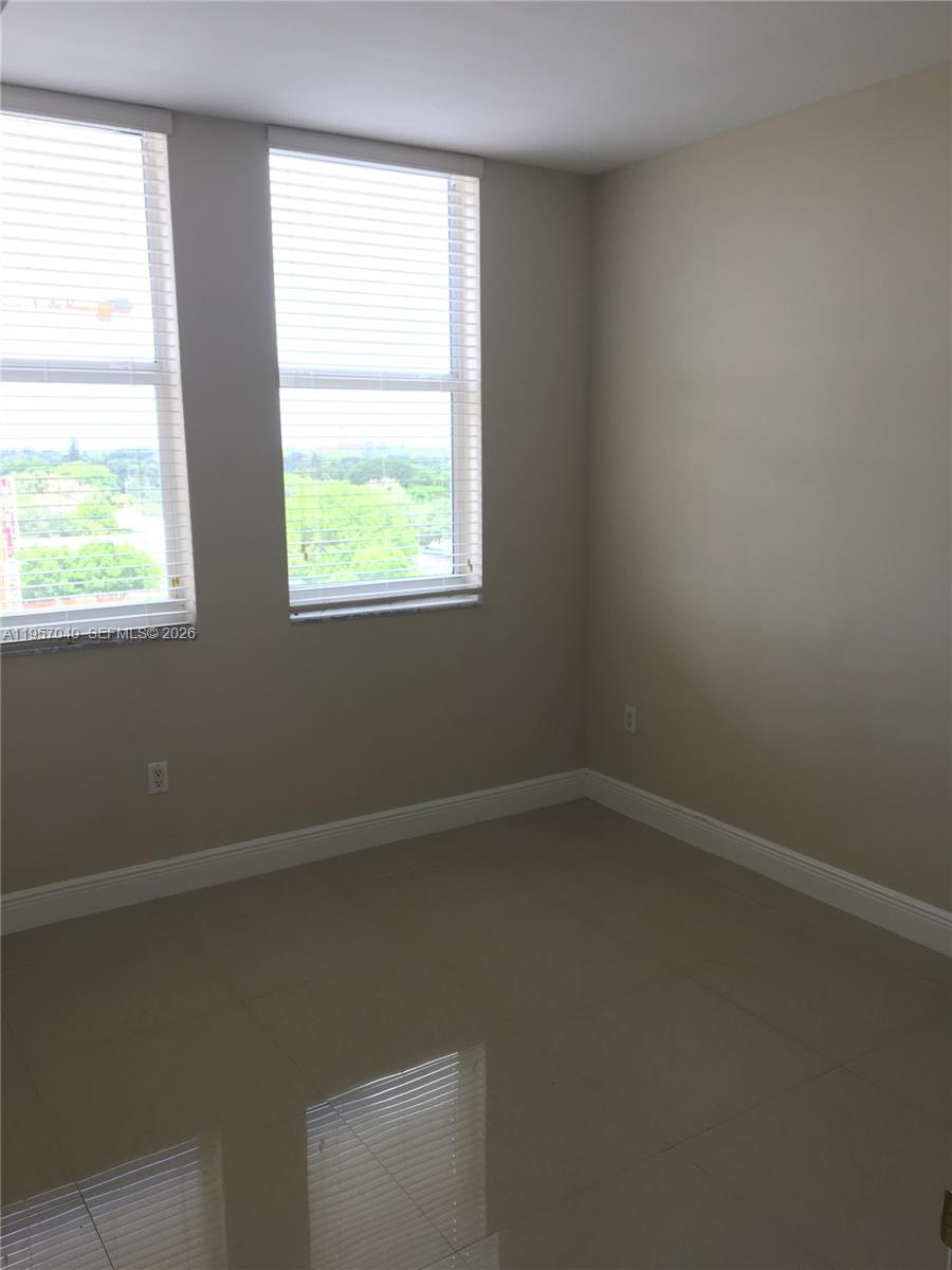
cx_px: 476
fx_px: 1063
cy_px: 635
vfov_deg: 61.7
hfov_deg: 48.2
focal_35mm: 29
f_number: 2.2
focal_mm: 4.15
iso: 25
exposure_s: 1/40
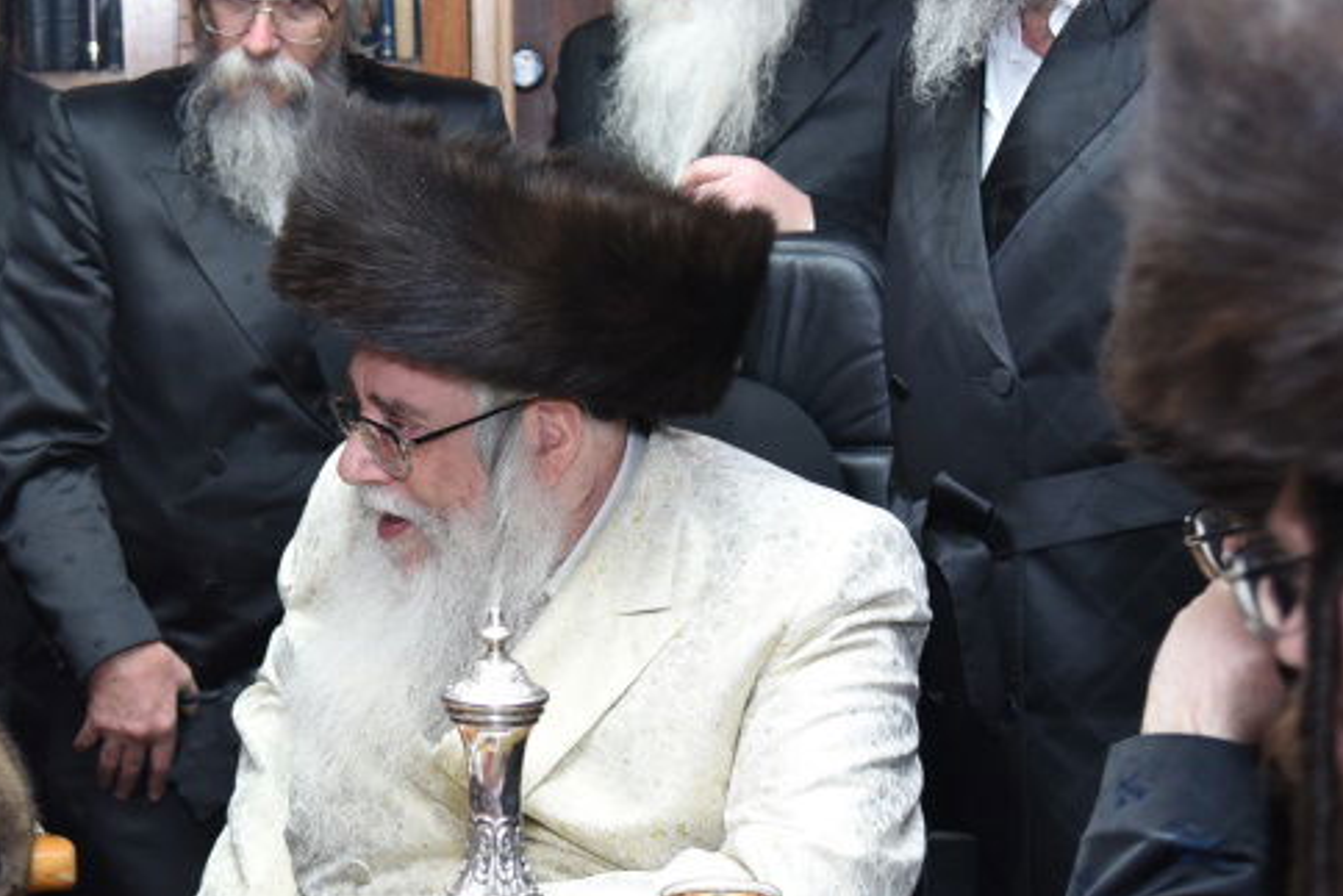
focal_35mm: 93
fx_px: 3470
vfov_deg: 14.7
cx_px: 205
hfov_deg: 21.5
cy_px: 612
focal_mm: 44
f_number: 4
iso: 1250
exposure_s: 1/125
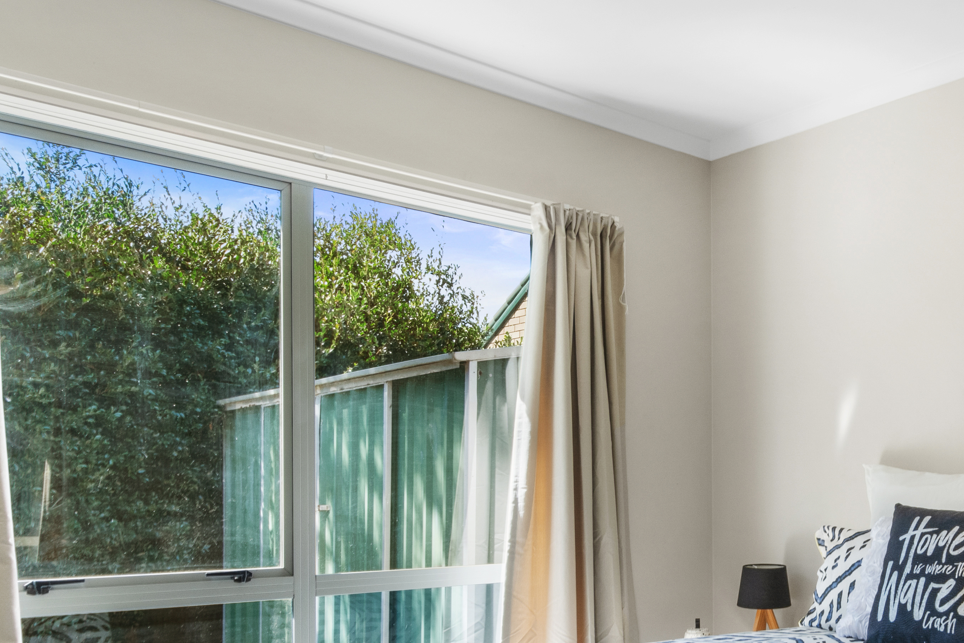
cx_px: 800
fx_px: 991
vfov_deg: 35.3
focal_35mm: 37
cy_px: 472
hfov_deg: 48.3
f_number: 11
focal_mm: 12
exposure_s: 1/6
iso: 320
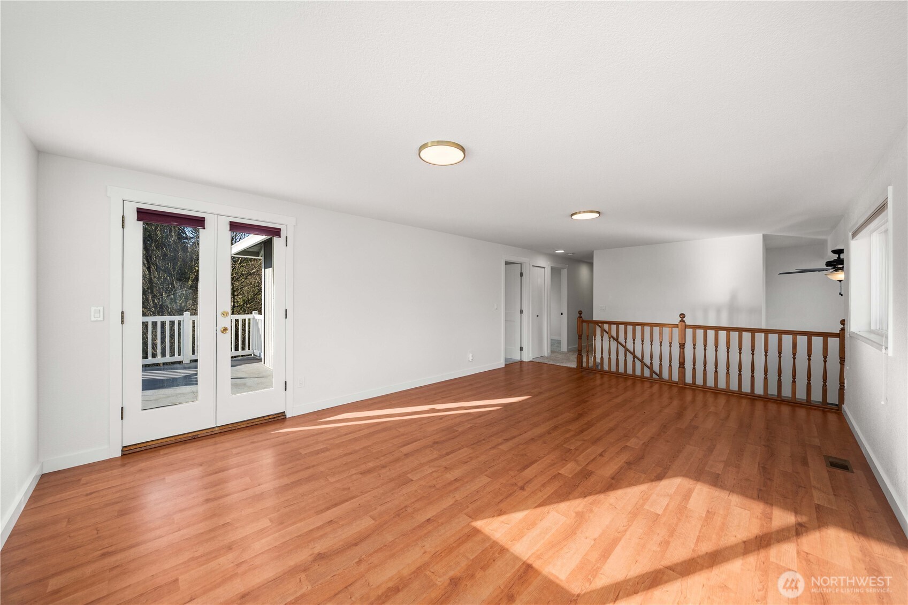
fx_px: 303
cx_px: 454
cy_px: 302
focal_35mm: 12
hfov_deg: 112.6
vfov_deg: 90.0
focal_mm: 12
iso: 100
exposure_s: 1/250
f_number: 6.3
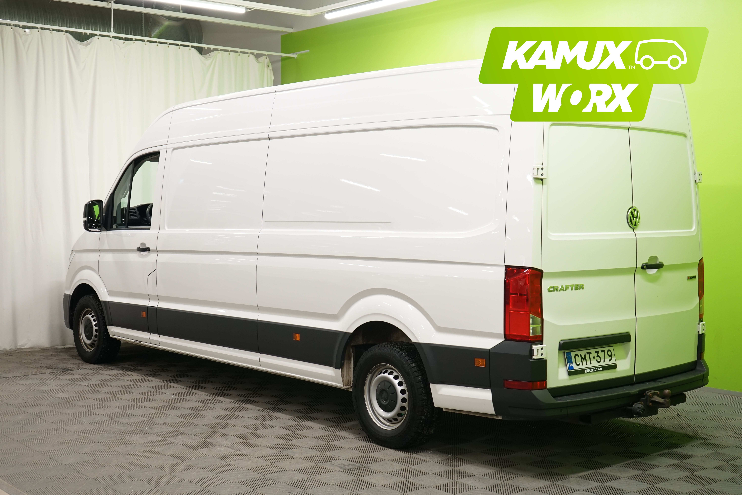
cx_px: 371
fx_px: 927
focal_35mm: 45
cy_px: 248
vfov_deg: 29.9
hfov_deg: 43.6
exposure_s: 1/50
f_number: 5
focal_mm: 45
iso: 800
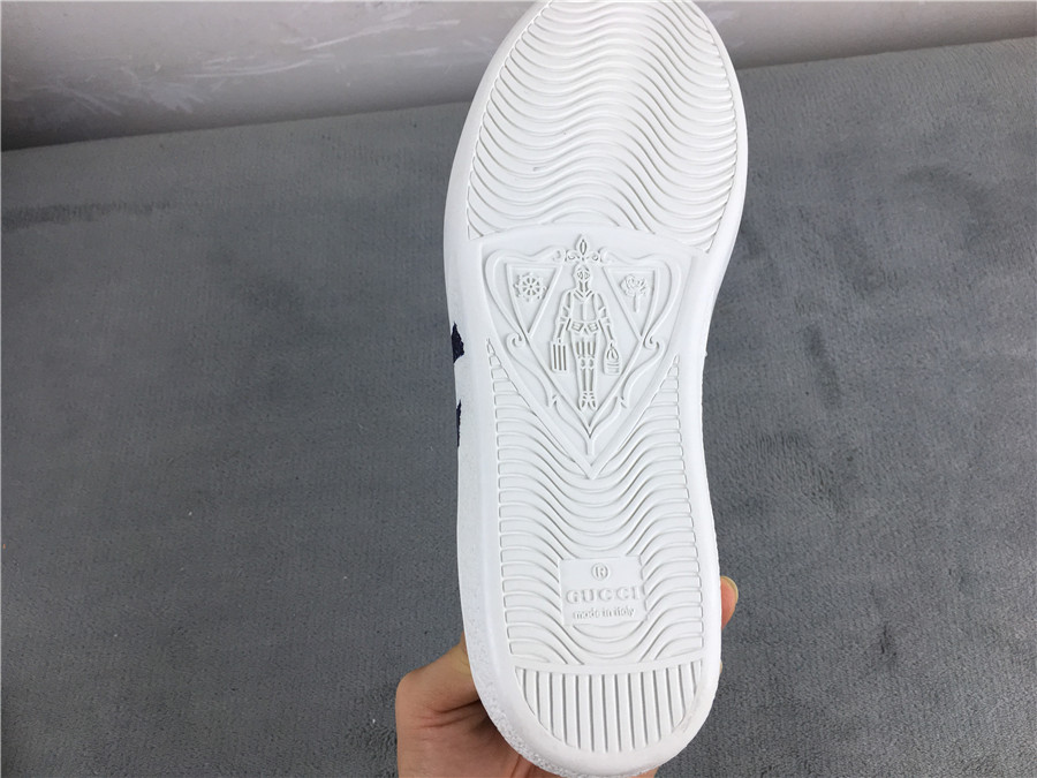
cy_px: 389
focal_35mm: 29
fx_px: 869
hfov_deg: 61.7
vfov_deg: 48.2
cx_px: 518
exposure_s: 1/100
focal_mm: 4.15
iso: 40
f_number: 2.2
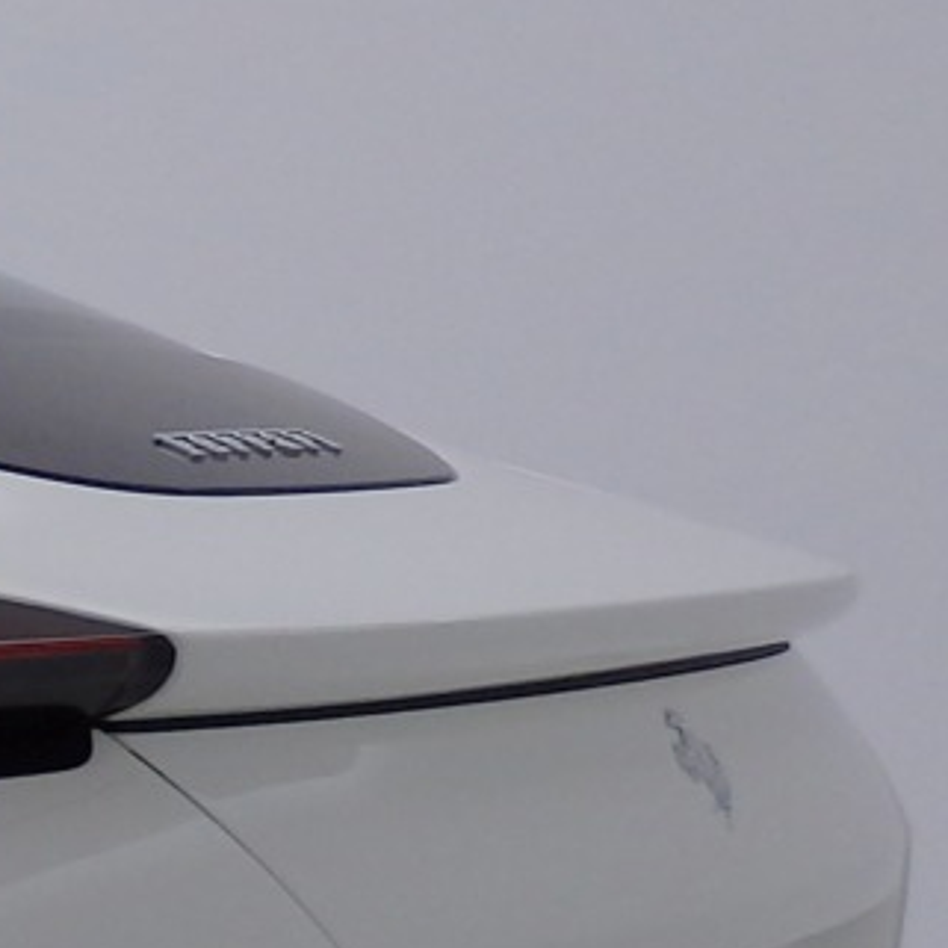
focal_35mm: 132
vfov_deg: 13.2
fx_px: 4090
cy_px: 682
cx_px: -1317
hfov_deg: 11.1
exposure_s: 1/250
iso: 125
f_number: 3
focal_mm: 4.5
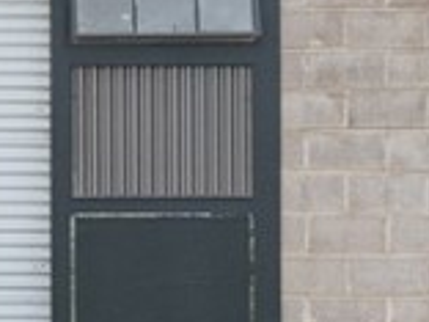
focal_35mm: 221
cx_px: 184
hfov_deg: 9.0
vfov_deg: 6.7
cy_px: 257
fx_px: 2739
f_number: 8
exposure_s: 1/800
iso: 800
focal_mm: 35
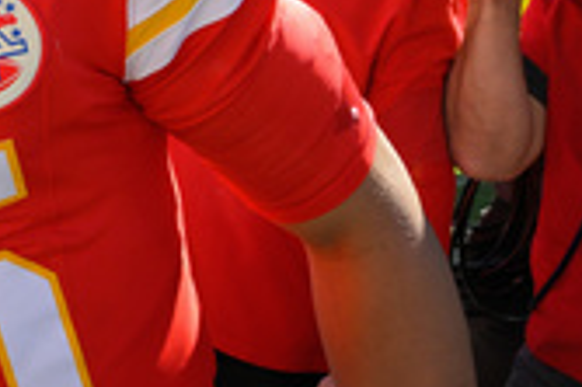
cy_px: 12
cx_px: -160
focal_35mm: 49
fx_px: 791
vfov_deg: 26.2
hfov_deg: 31.7
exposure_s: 1/640
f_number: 7.1
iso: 360
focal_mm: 16
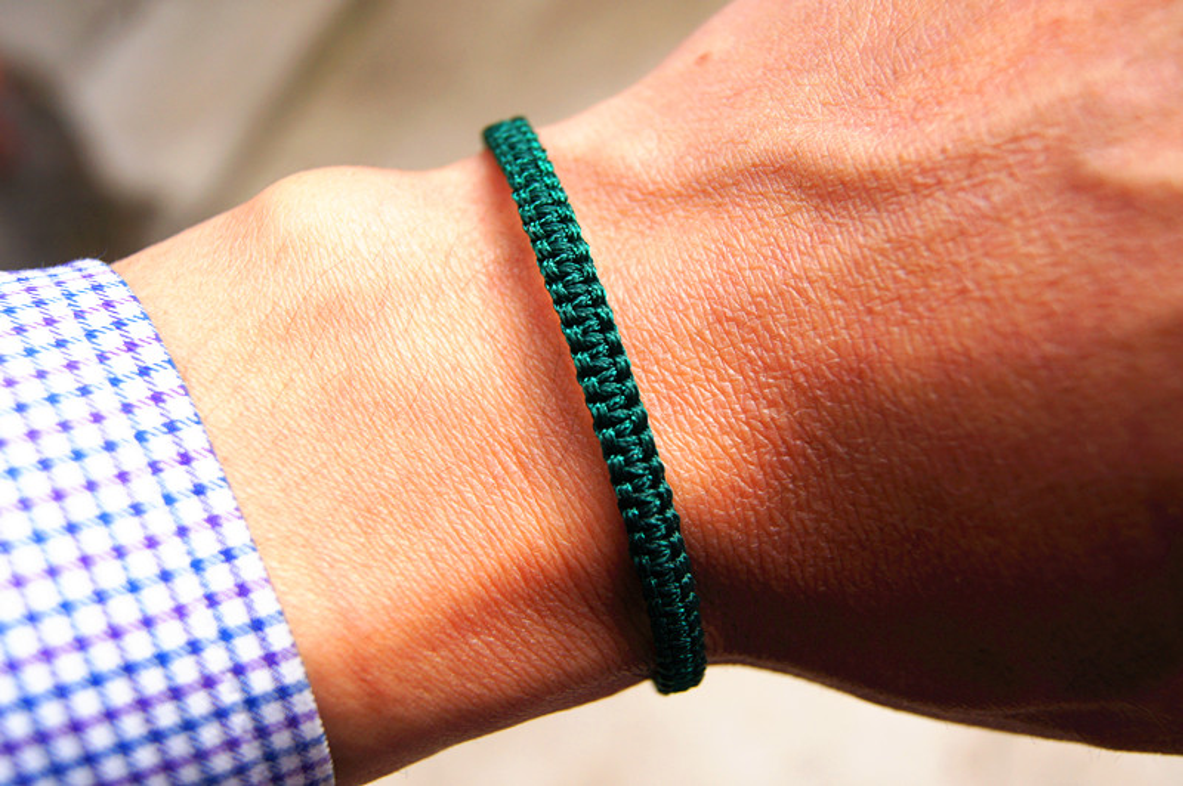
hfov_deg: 43.6
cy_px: 393
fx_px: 1477
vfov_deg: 29.8
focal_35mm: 45
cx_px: 592
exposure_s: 1/500
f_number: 5.6
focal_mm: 30
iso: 200
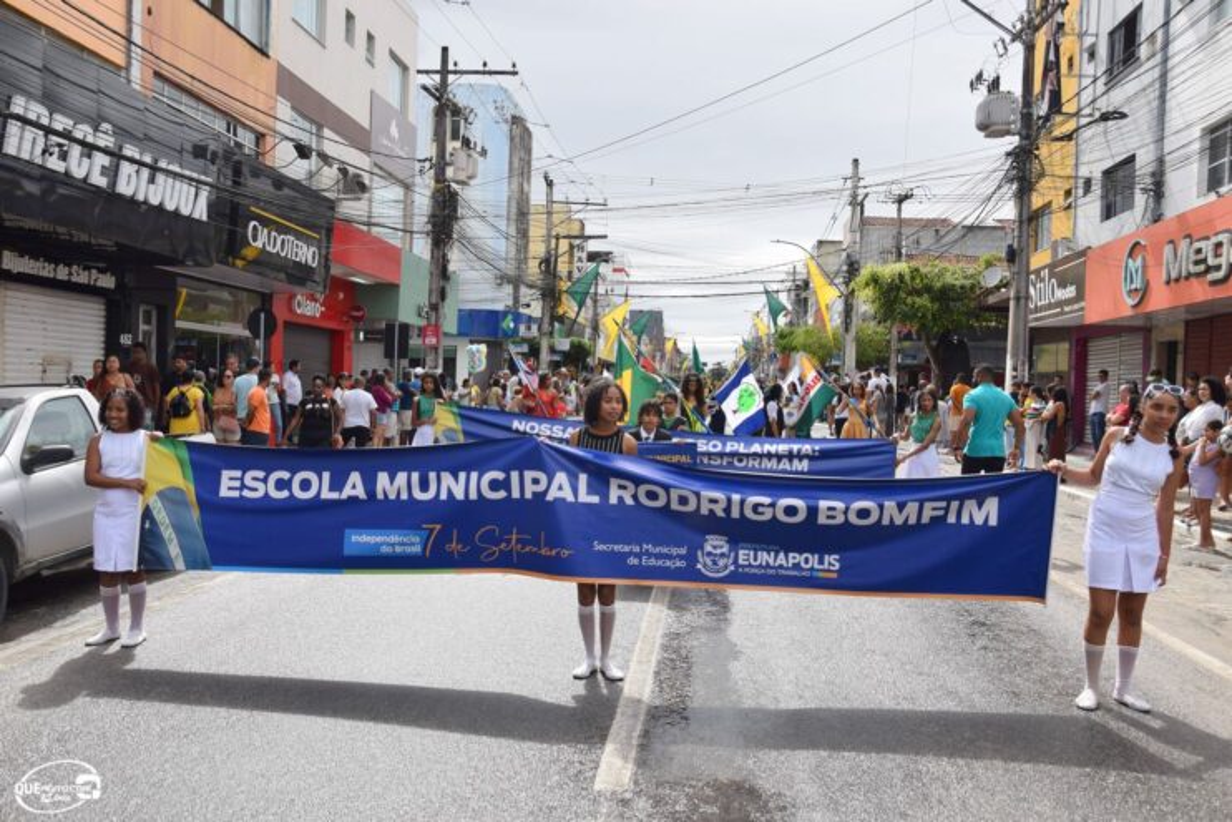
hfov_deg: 57.2
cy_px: 411
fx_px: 1129
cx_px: 616
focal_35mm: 33
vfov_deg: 40.0
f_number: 9
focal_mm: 22
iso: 200
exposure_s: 1/320
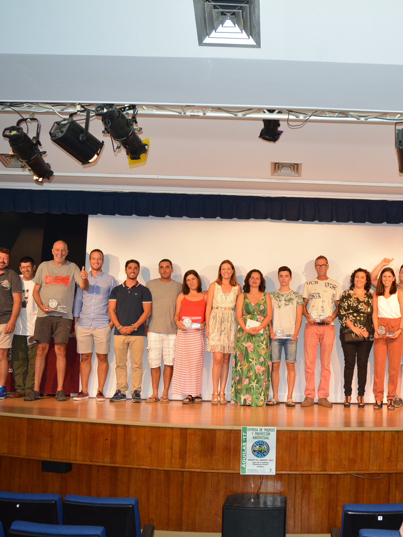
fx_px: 605
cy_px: 268
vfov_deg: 47.9
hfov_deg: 35.7
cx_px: 319
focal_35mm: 39
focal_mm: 18
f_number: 4
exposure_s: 1/60
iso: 400
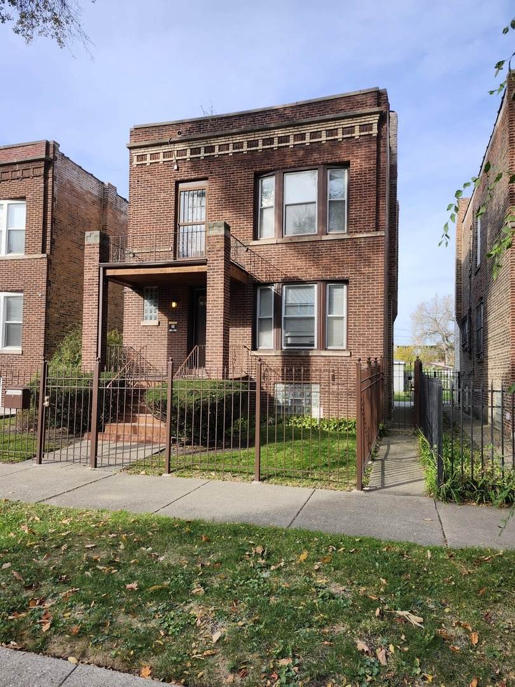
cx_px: 258
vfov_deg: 73.9
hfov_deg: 58.9
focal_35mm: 23
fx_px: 456
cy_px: 344
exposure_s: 1/705
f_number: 1.8
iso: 25
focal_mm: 5.54
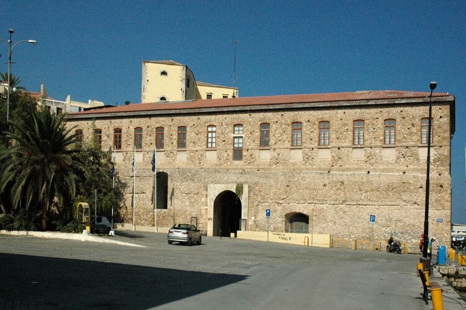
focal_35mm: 36
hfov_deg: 53.2
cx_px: 233
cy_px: 155
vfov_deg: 36.8
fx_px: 466
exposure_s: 1/1600
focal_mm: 24
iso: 1600
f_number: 20
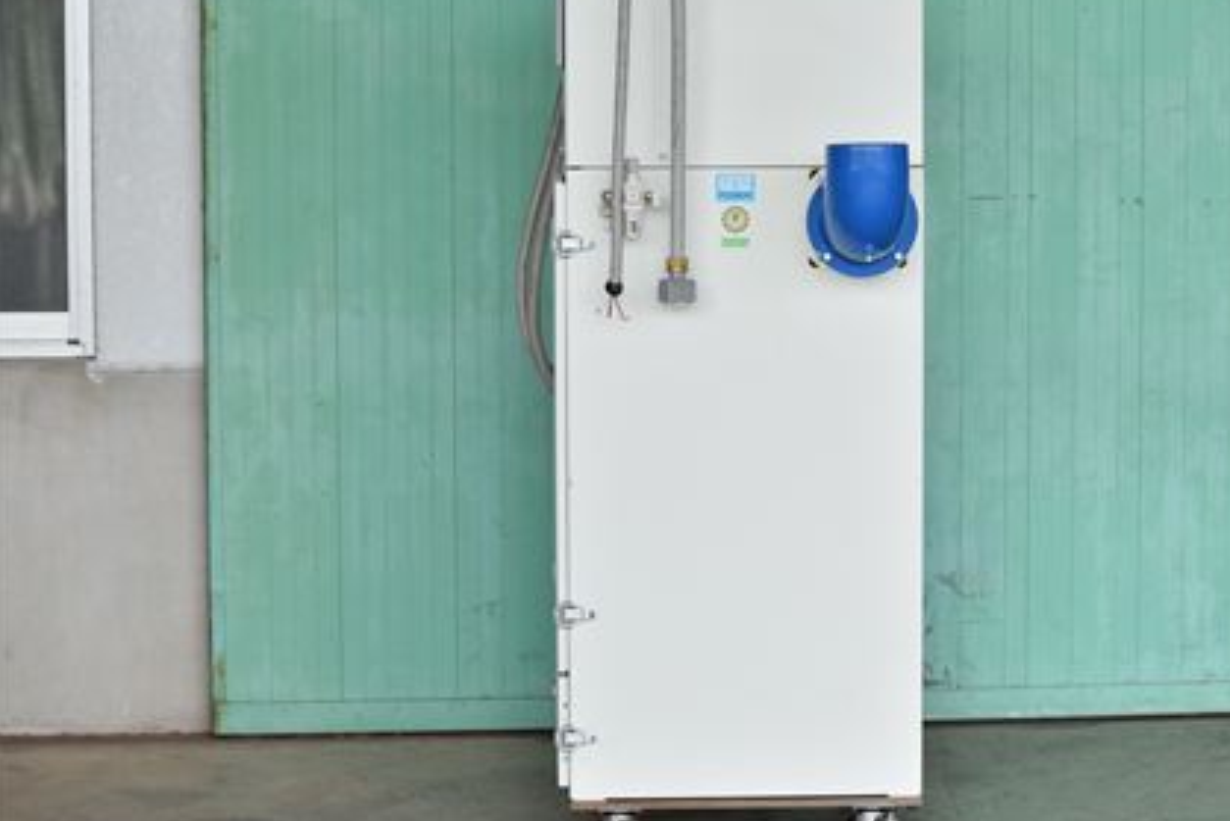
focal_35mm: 99
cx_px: 727
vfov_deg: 13.9
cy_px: 356
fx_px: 3370
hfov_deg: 20.7
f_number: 6.3
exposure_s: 1/1250
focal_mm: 55
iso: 1250
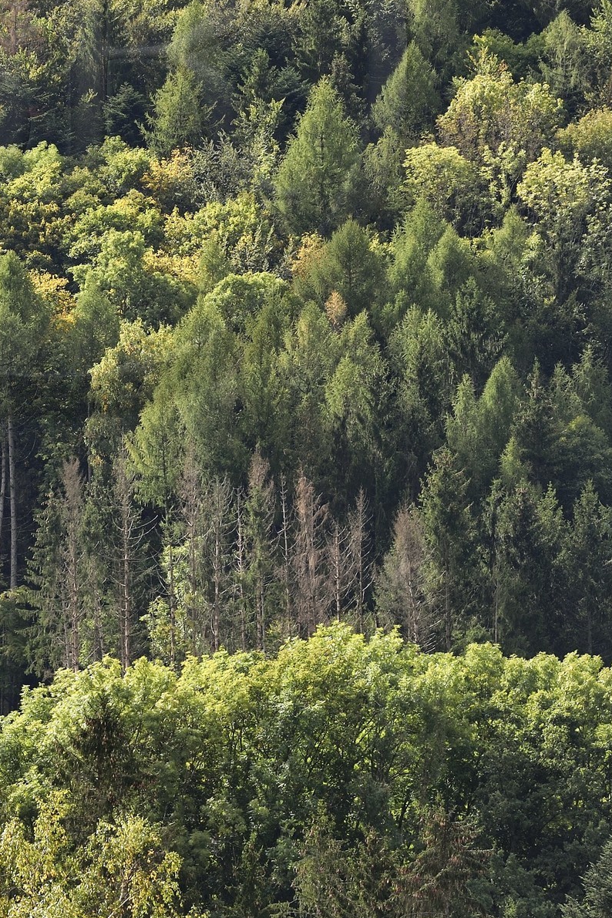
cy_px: 59
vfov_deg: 5.1
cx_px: 49
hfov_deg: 3.4
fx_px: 10276
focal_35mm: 403
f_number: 8
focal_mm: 200
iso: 200
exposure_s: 1/250
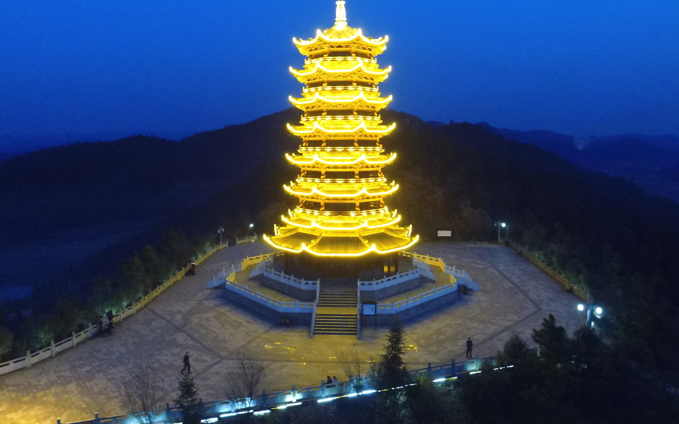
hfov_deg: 79.6
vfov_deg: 54.5
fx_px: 407
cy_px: 163
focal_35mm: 22
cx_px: 335
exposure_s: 1/12.5
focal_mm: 3.61
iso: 1004
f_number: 2.8
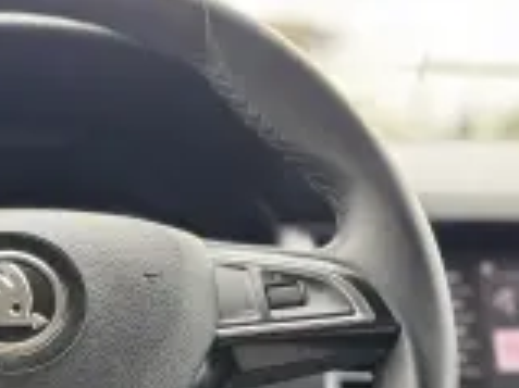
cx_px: -16
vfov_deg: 23.8
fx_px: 884
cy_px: 385
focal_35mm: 59
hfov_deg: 30.1
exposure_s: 1/121
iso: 100
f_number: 1.6
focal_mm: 5.96
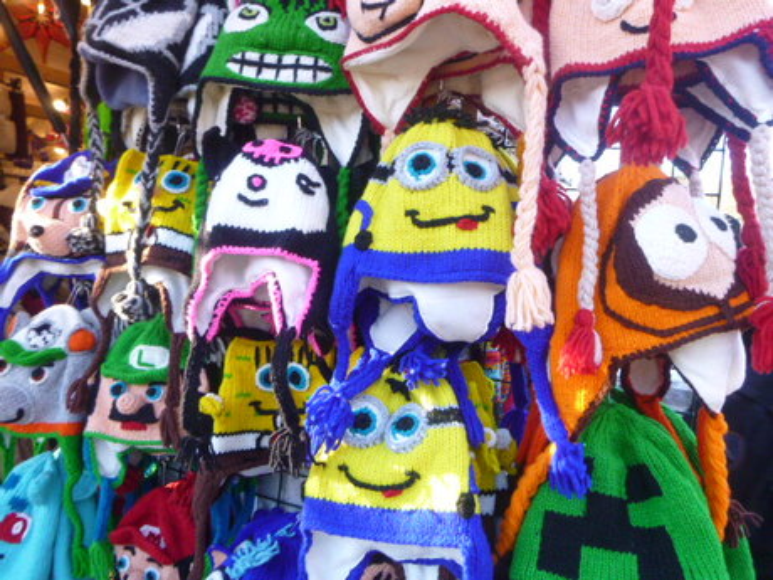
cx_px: 386
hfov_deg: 69.4
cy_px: 290
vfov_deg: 54.9
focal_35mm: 25
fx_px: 558
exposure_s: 1/60
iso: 250
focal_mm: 4.5
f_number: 3.9
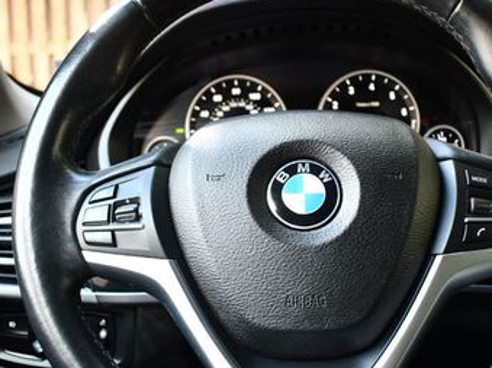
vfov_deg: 29.6
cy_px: 222
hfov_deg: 38.7
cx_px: 306
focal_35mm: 49
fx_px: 696
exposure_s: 1/125
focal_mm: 18
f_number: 3.5
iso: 800
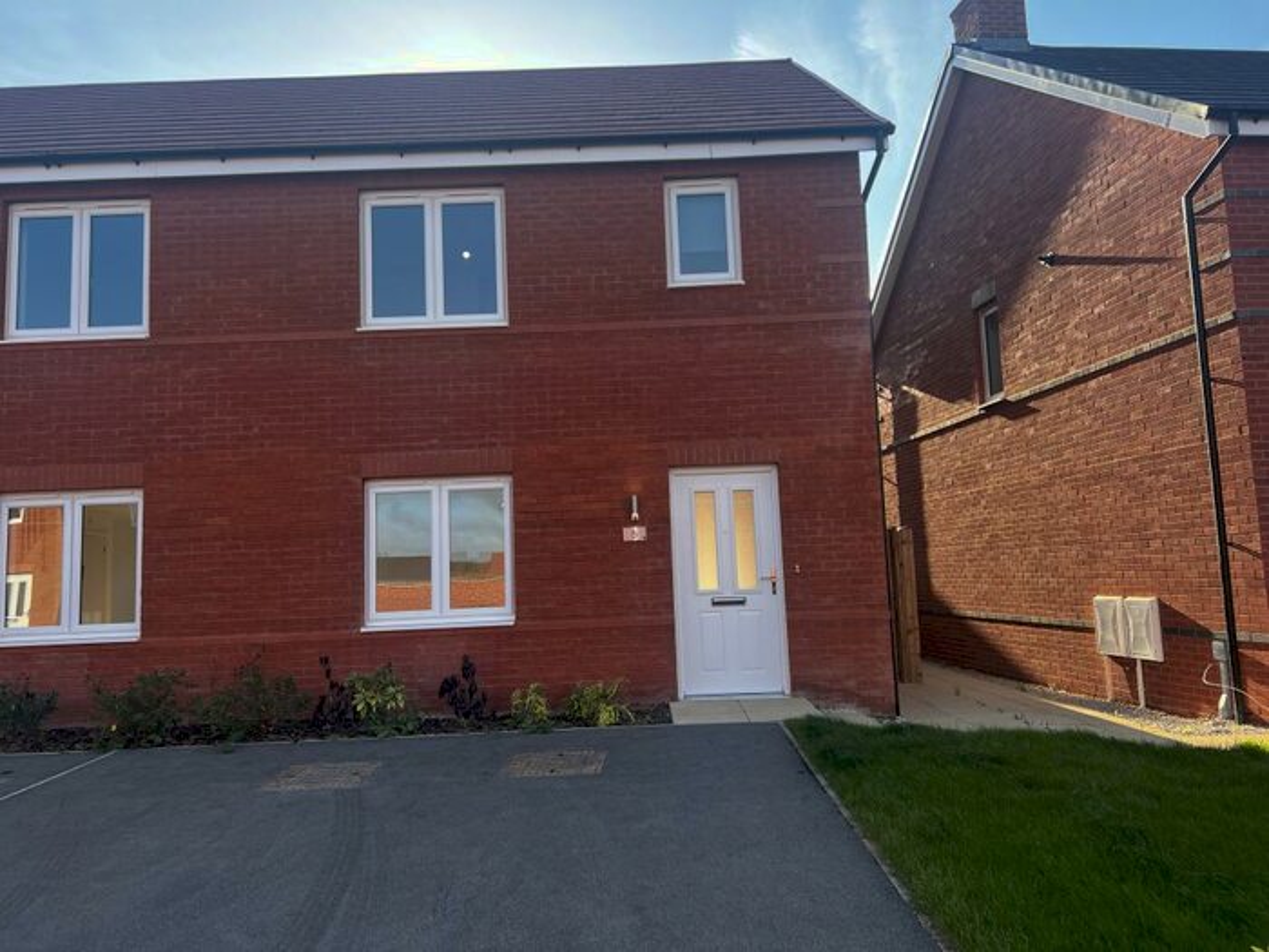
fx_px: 953
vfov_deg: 53.1
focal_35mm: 26
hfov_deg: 67.3
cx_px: 634
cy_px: 476
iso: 50
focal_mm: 5.7
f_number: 1.5
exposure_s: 1/723
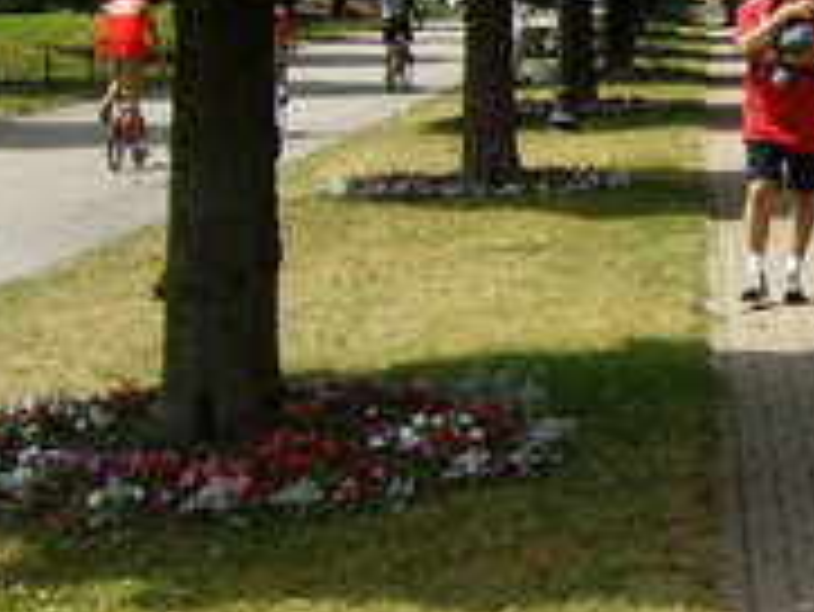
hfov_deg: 13.6
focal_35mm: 134
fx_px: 3153
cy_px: 225
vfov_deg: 11.1
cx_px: 1318
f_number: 4.3
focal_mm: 6.2
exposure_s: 1/320
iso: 50
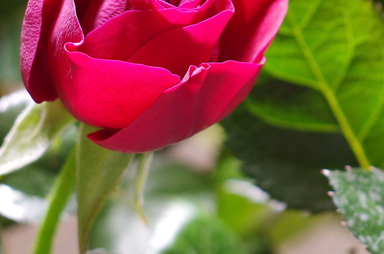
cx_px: 488
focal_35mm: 270
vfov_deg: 5.0
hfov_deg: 7.6
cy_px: -86
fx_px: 2872
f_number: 4
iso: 100
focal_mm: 50
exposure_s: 2
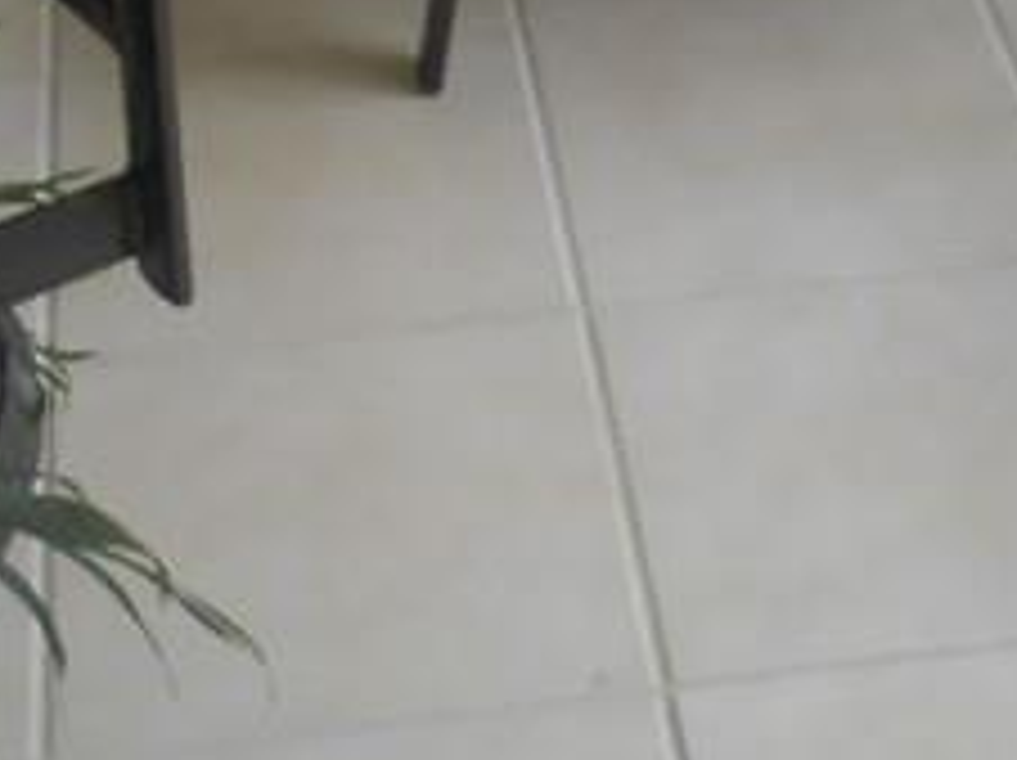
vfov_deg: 11.1
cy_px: -881
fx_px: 3463
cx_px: 612
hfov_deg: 16.7
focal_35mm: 118
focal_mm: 4.6
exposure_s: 1/80
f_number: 3.5
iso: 80
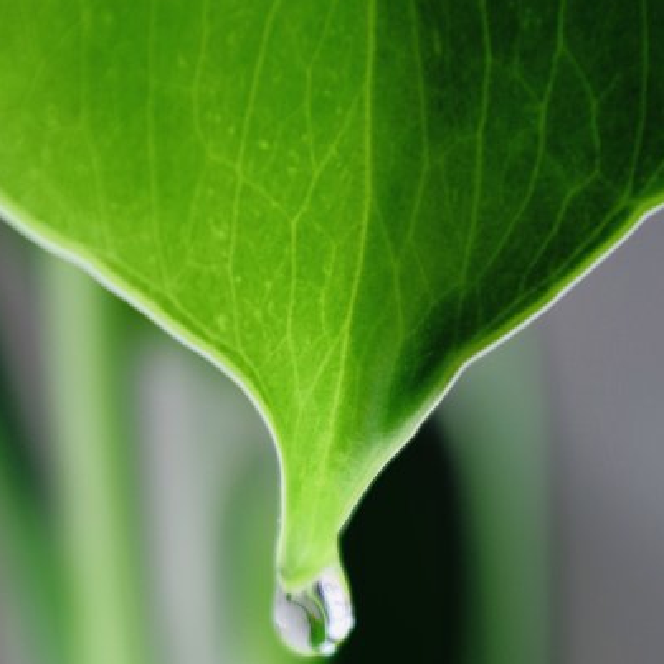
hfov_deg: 16.4
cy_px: 491
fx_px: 2300
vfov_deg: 16.3
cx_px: 332
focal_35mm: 106
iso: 100
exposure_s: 1/15
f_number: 5.6
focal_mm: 55
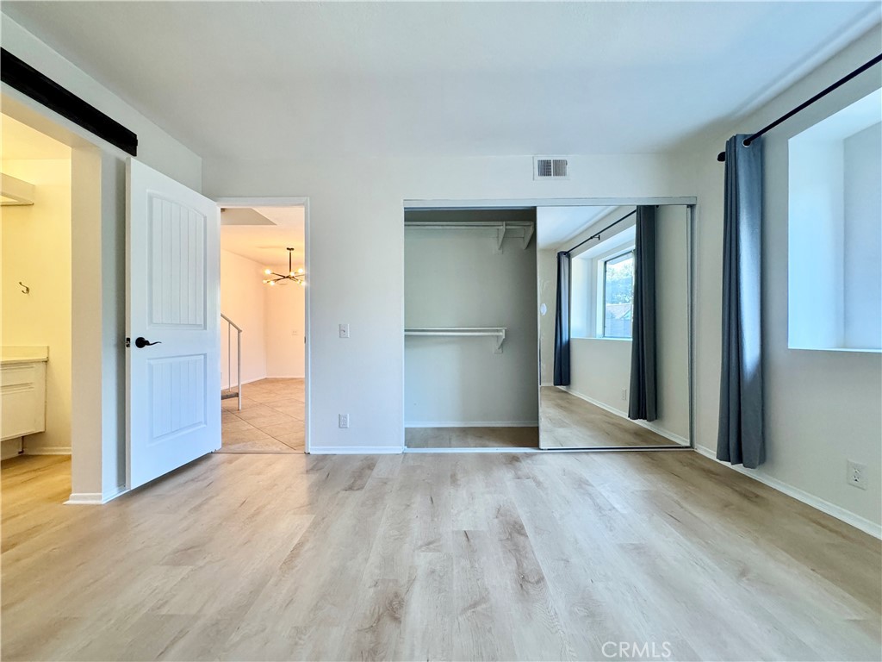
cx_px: 441
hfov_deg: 102.1
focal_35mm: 14
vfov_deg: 85.7
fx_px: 357
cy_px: 331
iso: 320
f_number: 2.2
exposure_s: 1/120
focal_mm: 2.22
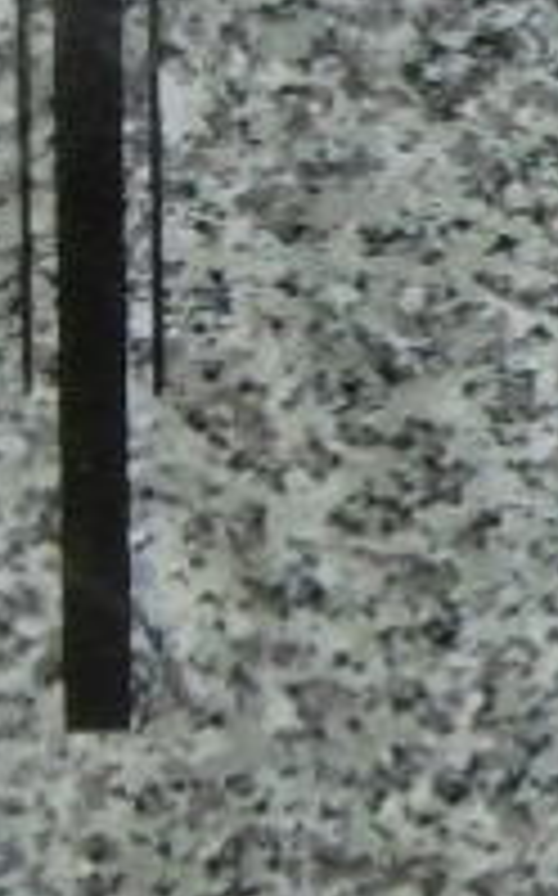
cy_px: 266
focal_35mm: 469
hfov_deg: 2.7
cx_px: 1773
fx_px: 11436
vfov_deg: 4.5
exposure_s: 1/160
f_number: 3.8
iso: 160
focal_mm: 7.7
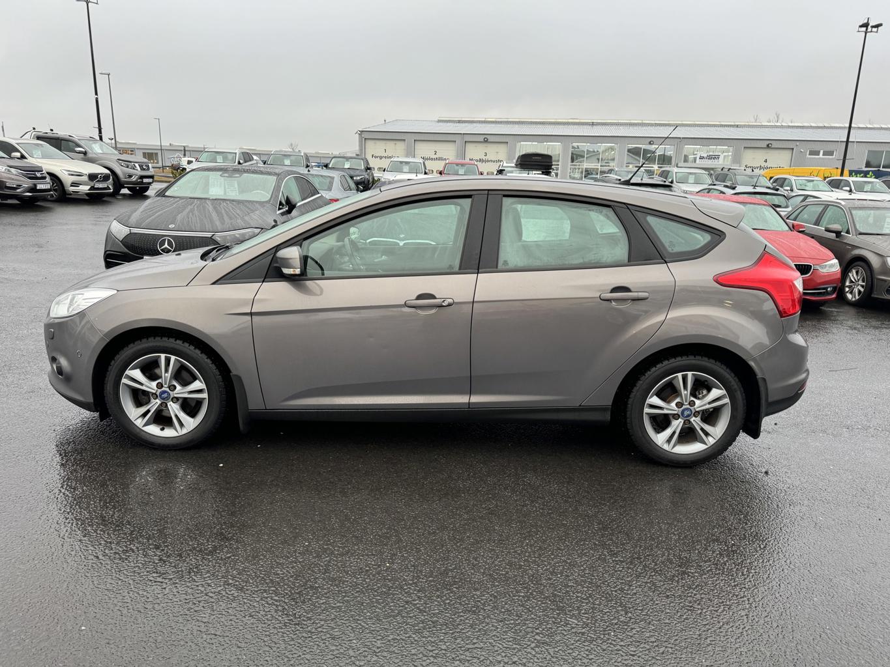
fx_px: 617
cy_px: 334
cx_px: 445
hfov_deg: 71.6
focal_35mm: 24
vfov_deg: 56.8
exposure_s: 1/121
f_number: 1.78
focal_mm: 6.76
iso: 160
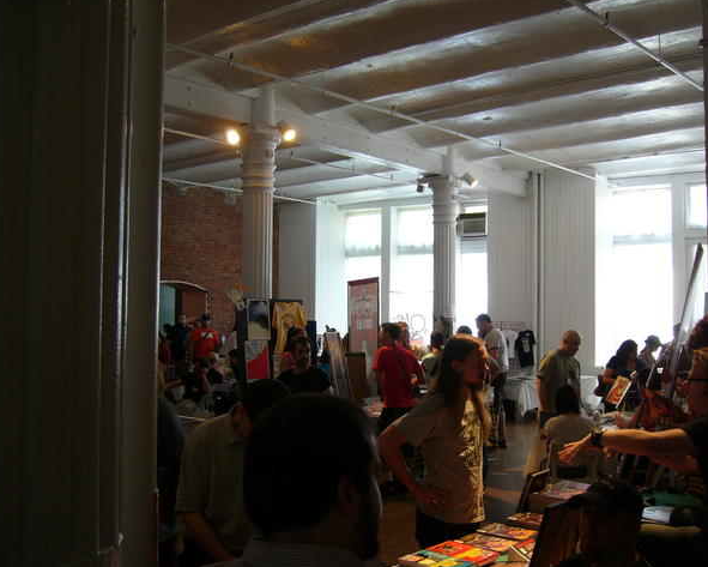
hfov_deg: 49.1
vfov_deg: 40.1
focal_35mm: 37
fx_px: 775
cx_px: 368
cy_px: 283
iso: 100
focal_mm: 5.8
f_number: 2.8
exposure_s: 1/15
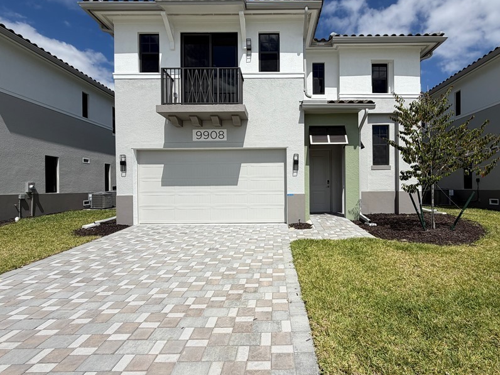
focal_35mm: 18
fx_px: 260
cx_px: 276
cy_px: 188
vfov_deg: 71.6
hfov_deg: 87.4
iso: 20
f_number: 2.2
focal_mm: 2.22
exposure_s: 1/1698
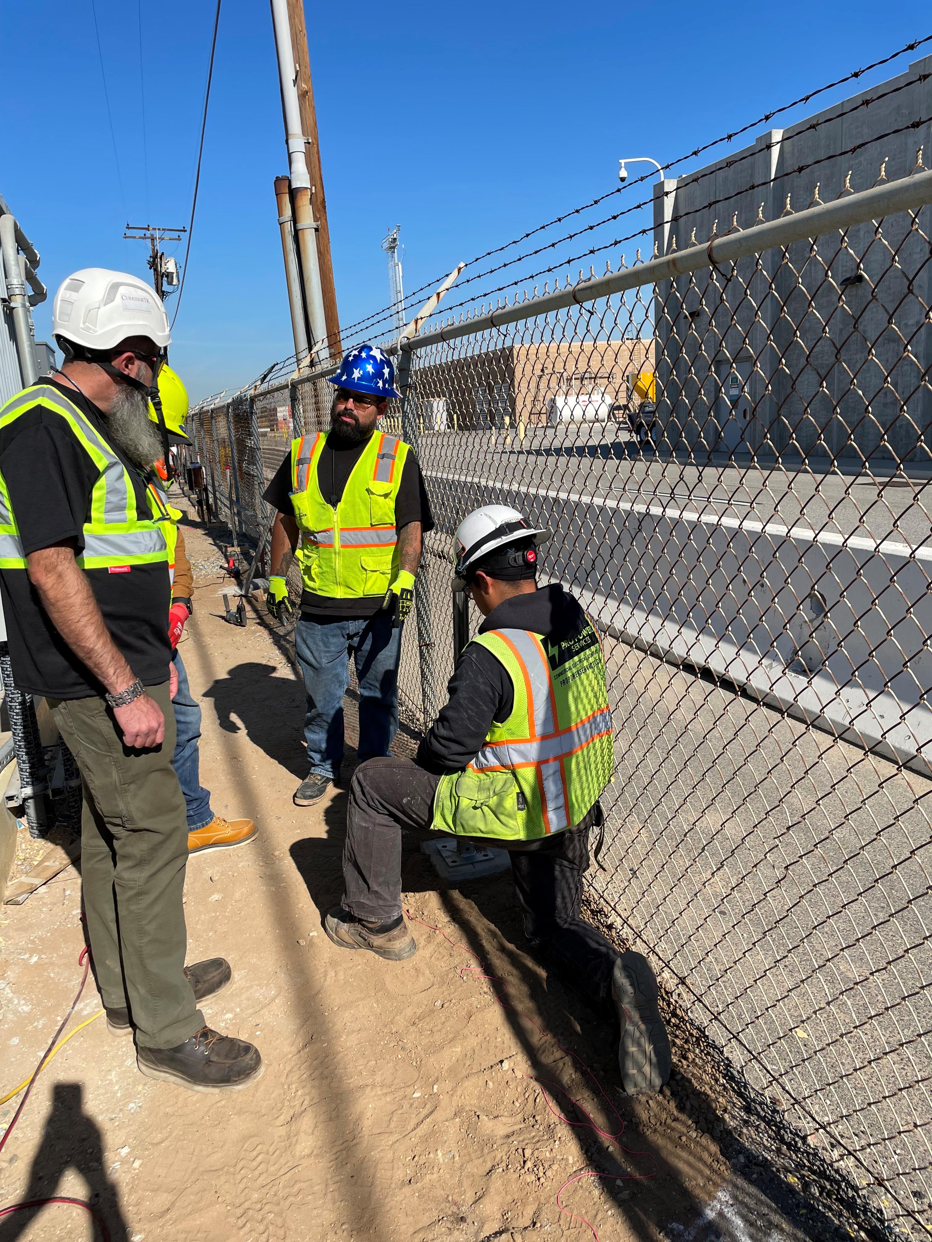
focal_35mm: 26
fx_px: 933
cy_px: 621
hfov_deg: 53.1
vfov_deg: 67.3
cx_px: 466
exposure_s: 1/4000
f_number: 1.6
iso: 32
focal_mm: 4.2
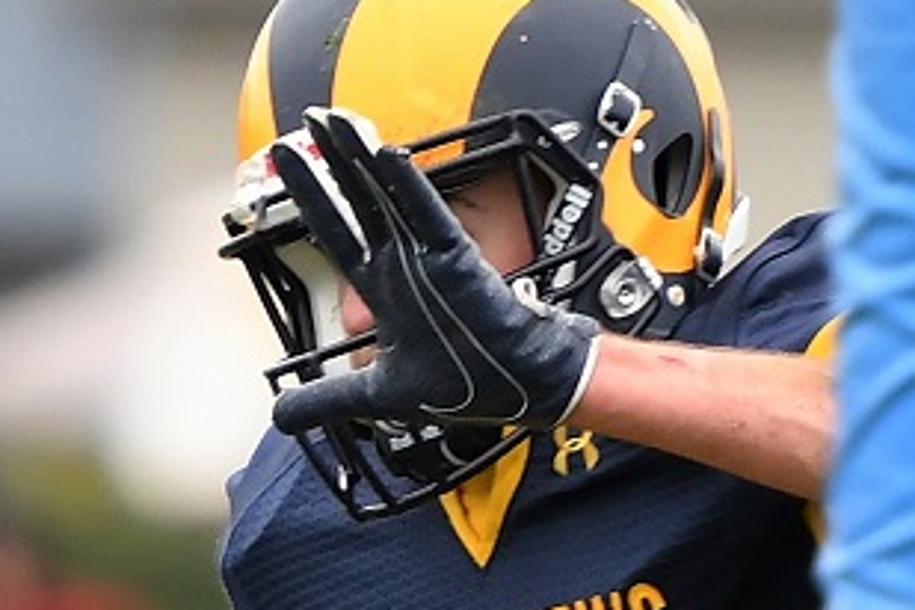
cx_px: -739
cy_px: 1116
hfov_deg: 1.7
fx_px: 31616
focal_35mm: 1244
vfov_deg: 1.1
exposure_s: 1/1000
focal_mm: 190
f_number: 2.8
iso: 450
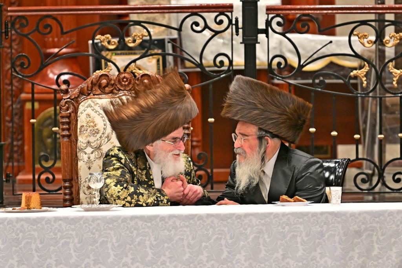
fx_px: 3350
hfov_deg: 6.9
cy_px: 134
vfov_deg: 4.6
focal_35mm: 300
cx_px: 201
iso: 400
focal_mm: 200
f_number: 2.8
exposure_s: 1/400
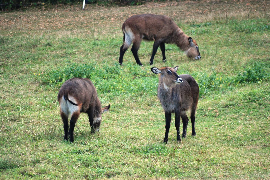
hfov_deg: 6.2
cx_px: 135
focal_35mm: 331
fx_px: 2483
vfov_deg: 4.2
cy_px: 90
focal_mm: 220
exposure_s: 1/640
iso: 1000
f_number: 5.3
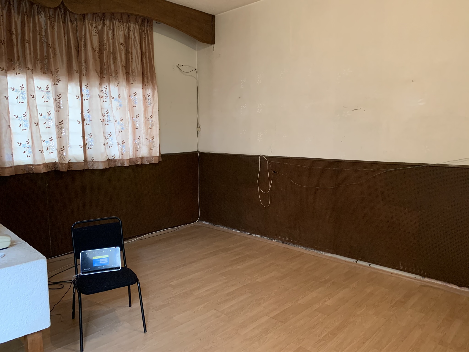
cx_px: 234
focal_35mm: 26
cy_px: 176
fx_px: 352
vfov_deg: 53.1
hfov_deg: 67.3
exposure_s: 1/60
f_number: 1.8
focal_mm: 4.25
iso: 400
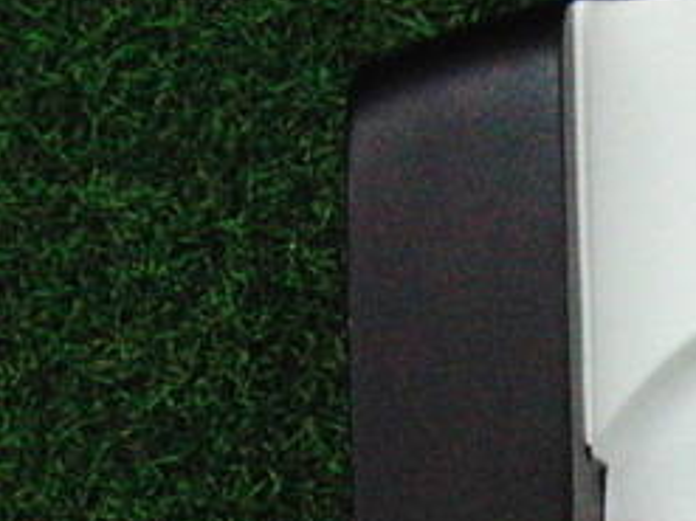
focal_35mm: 96
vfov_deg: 15.0
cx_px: 899
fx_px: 1929
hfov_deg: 19.0
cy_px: 586
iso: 3200
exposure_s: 1/800
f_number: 3.6
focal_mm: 6.42
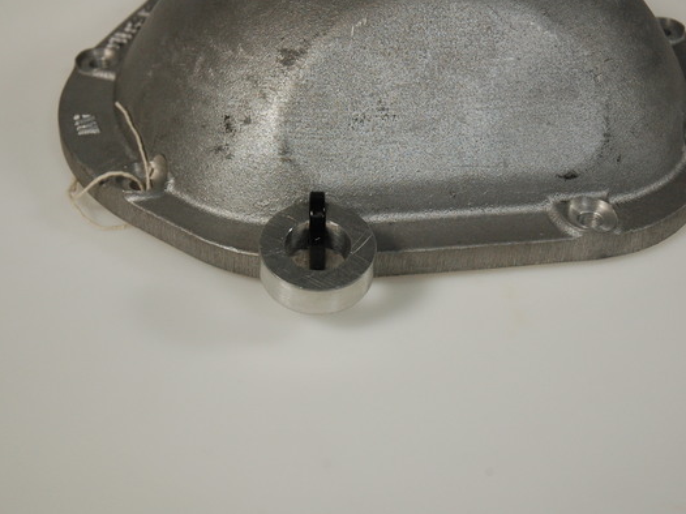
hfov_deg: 33.5
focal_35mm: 58
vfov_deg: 25.4
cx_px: 326
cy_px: 256
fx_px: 1140
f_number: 9
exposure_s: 1/250
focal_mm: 35
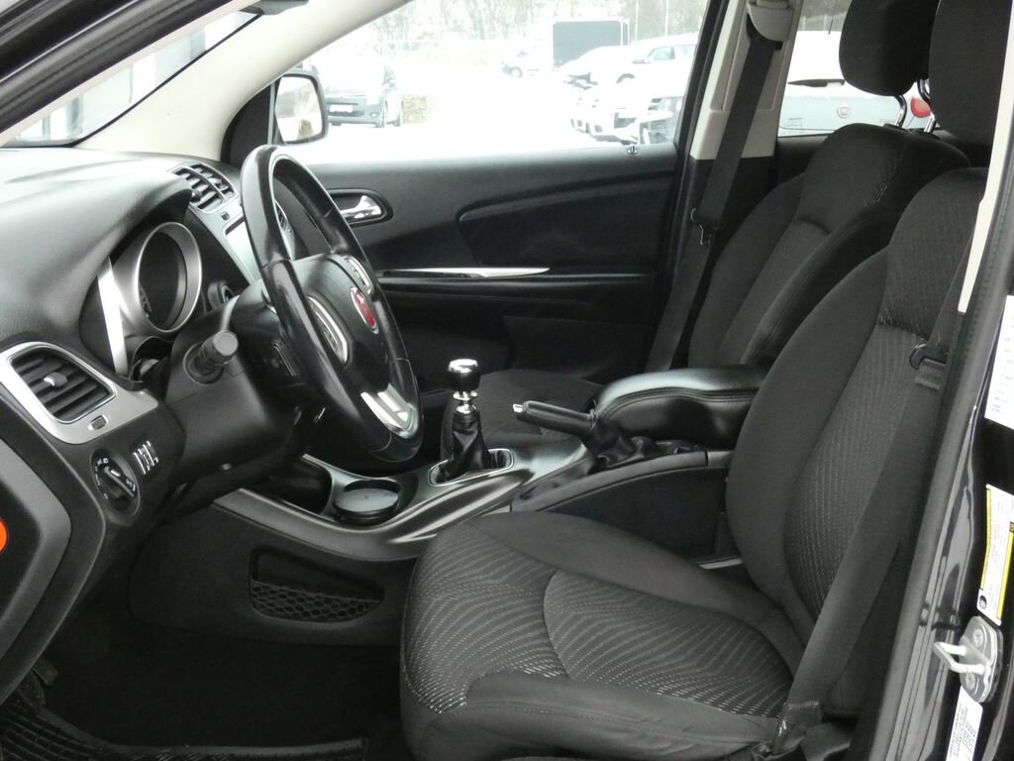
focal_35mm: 41
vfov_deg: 35.1
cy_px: 380
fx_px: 1201
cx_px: 507
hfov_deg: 45.8
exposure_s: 1/80
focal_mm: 7.3
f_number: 5.6
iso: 1250
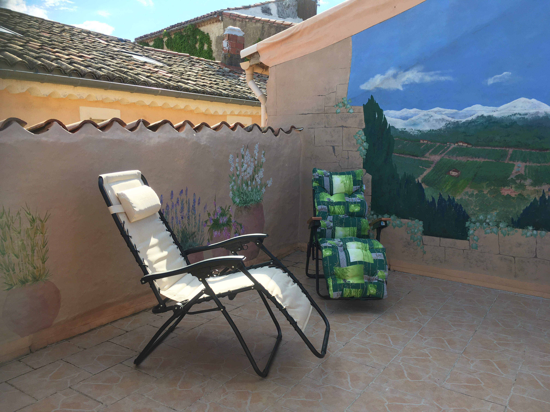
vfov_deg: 48.2
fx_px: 461
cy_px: 206
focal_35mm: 29
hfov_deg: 61.7
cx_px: 275
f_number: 2.2
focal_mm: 4.15
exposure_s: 1/475
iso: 25
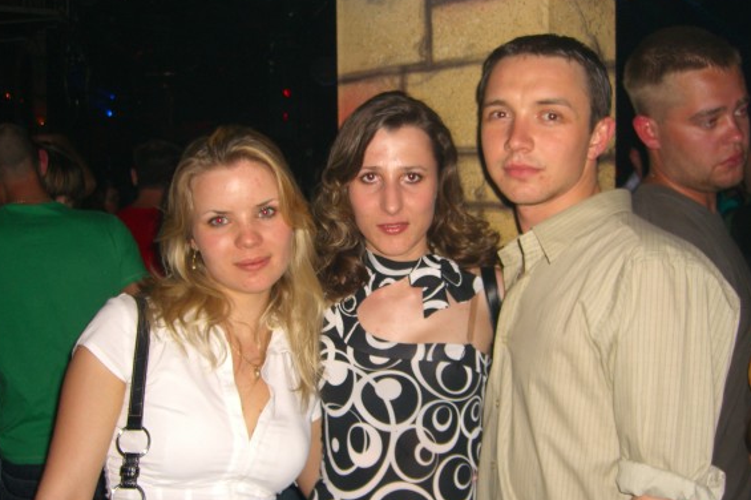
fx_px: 876
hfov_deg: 46.4
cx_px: 381
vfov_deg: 31.8
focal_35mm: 42
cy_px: 279
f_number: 2.8
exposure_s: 1/60
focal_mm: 7.9
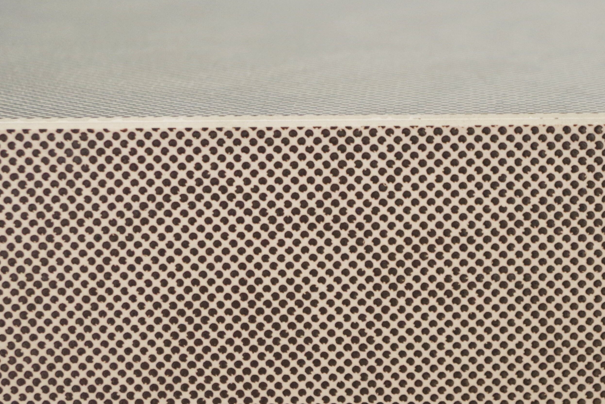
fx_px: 1697
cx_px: 538
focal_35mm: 101
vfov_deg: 13.5
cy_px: 181
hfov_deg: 19.9
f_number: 4
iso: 400
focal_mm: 28.13
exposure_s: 1/60
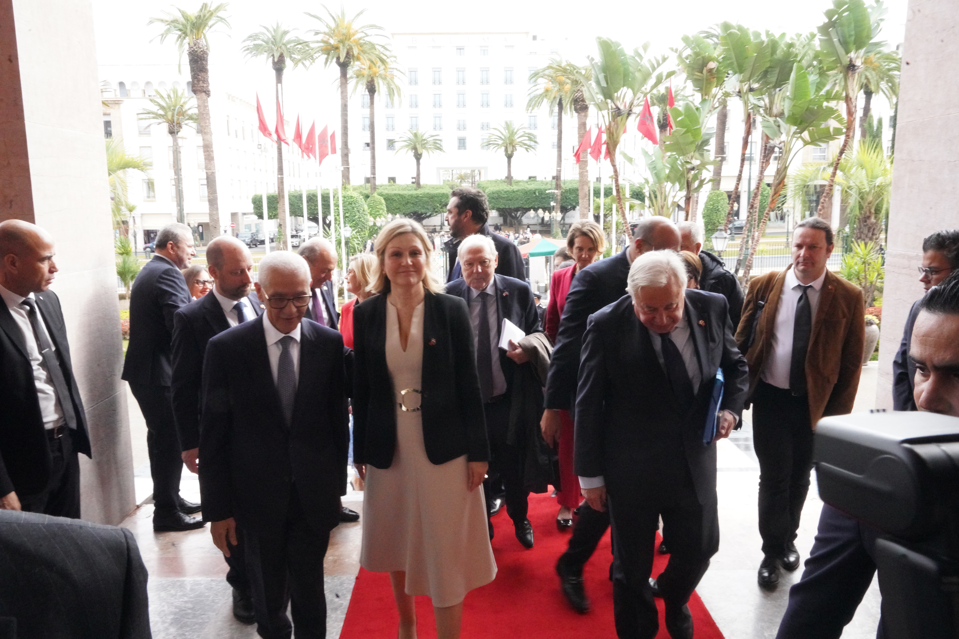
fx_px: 746
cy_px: 320
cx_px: 480
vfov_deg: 46.4
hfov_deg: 65.5
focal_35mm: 28
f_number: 25
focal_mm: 28
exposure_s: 1/100
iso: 12800
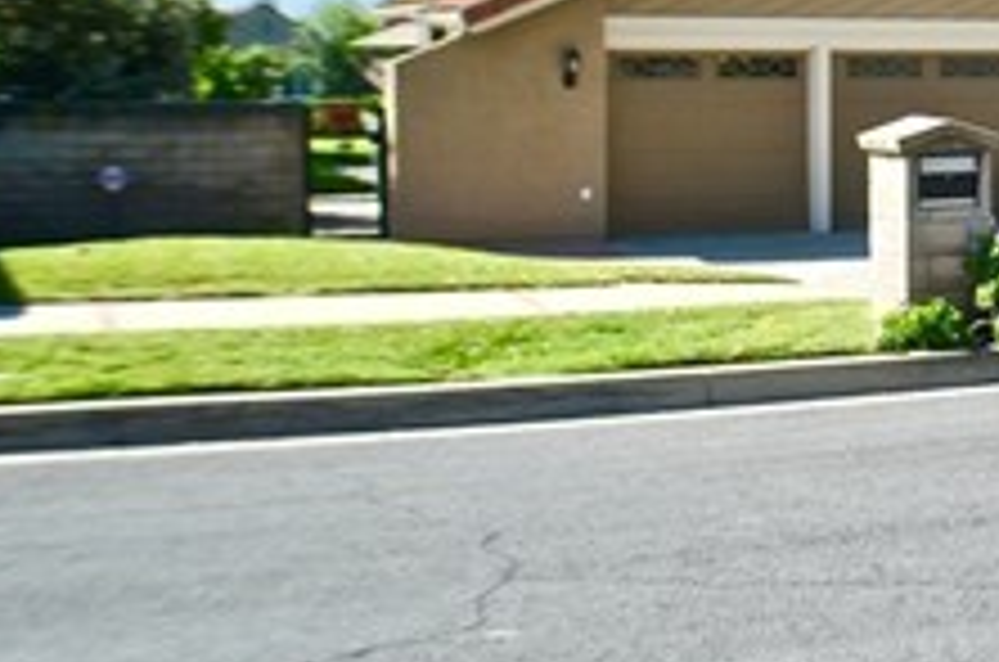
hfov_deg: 19.4
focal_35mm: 95
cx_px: 1386
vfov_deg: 14.1
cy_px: 23
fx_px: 2631
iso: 100
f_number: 3.8
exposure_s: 1/800
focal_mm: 22
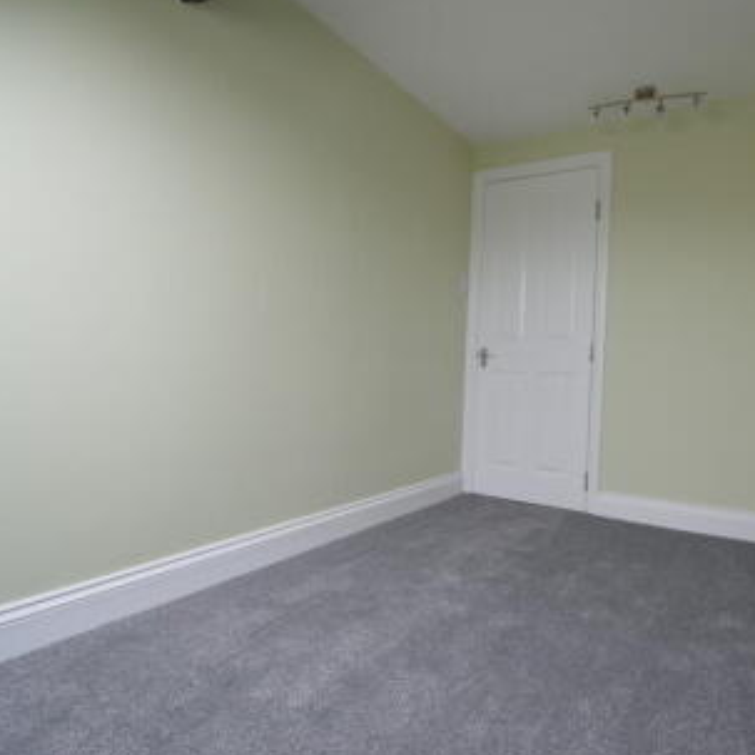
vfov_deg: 74.8
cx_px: 503
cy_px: 387
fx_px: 494
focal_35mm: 20
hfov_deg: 72.6
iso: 400
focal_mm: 10
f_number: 4
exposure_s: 1/60
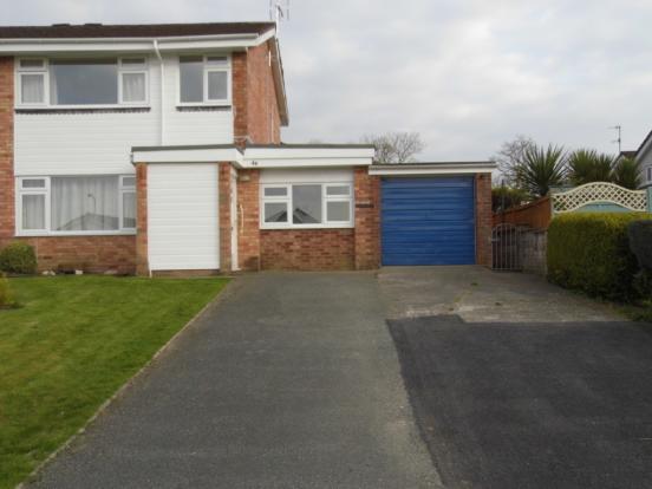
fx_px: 622
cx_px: 326
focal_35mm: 33
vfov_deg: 42.9
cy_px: 244
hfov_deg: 55.4
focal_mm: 5.8
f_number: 3.2
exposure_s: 1/500
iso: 100
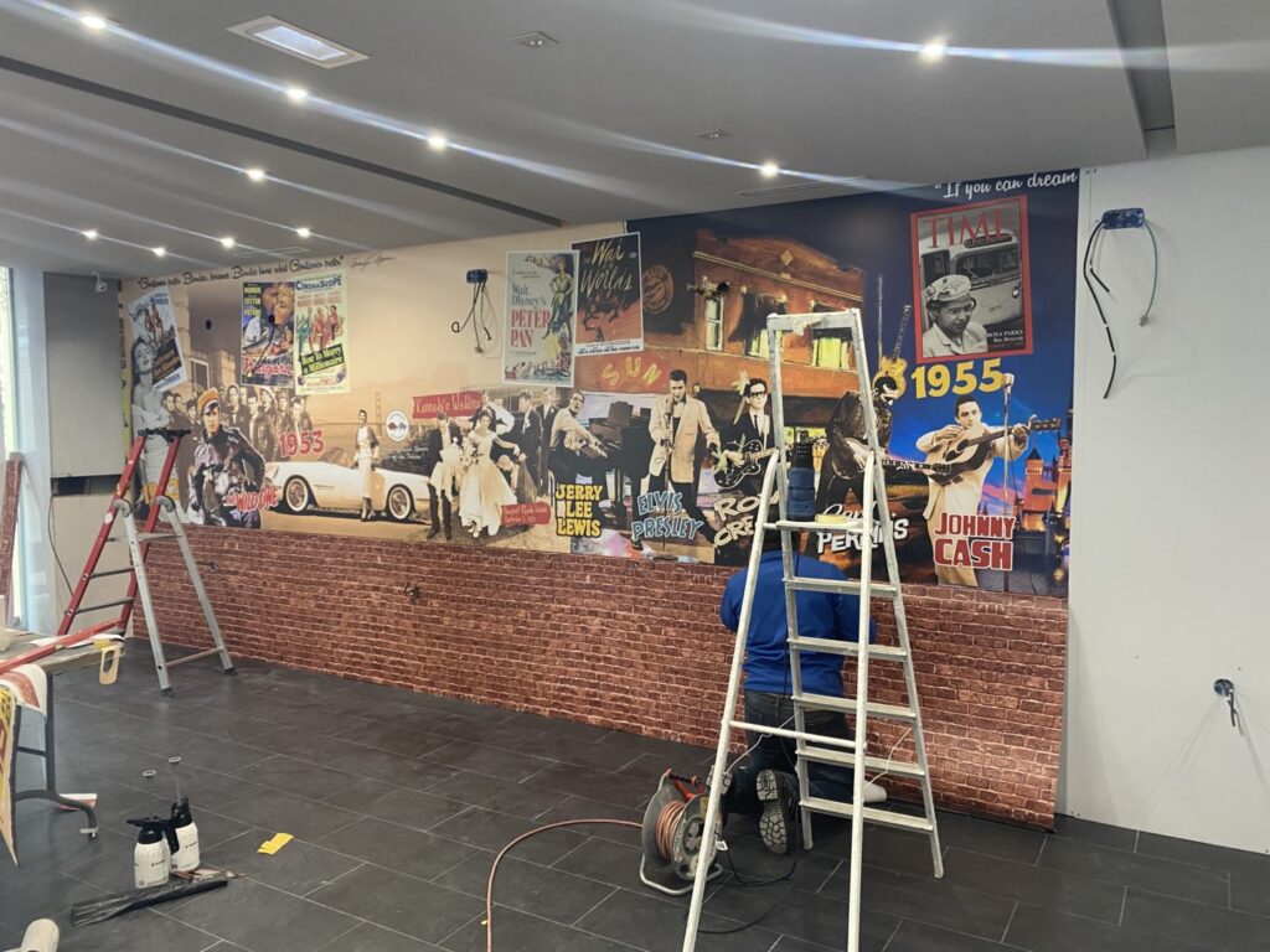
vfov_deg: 53.1
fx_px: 954
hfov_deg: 67.3
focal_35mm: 26
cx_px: 635
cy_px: 476
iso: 100
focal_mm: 4.25
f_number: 1.8
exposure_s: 1/50
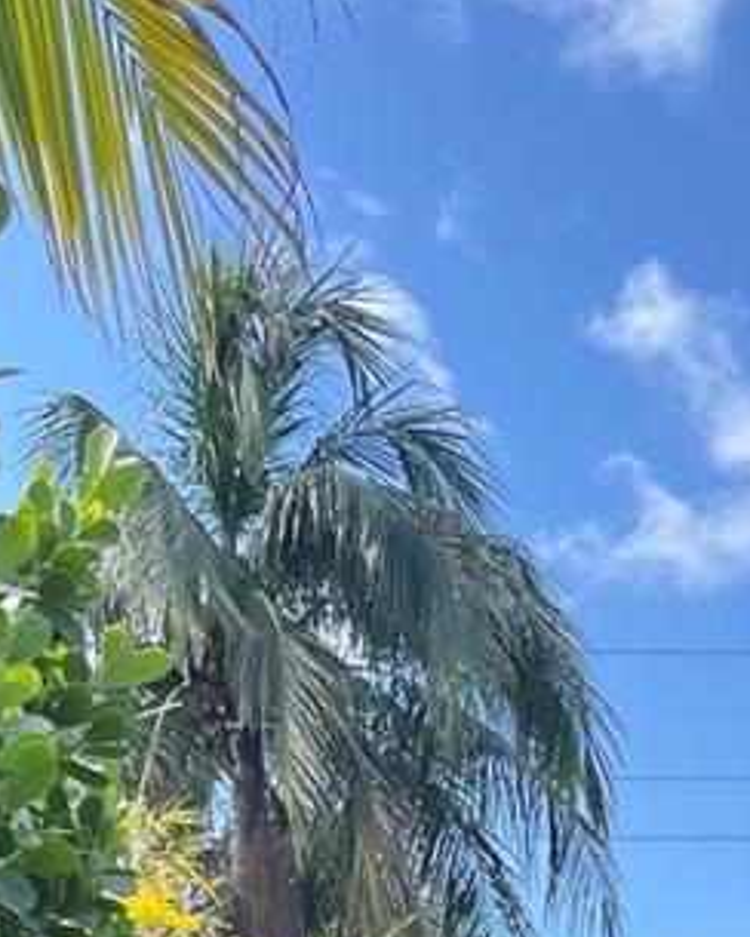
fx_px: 2775
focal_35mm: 100
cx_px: 615
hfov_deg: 15.3
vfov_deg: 16.4
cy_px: 1641
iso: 50
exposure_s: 1/1536
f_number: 1.6
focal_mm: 5.1
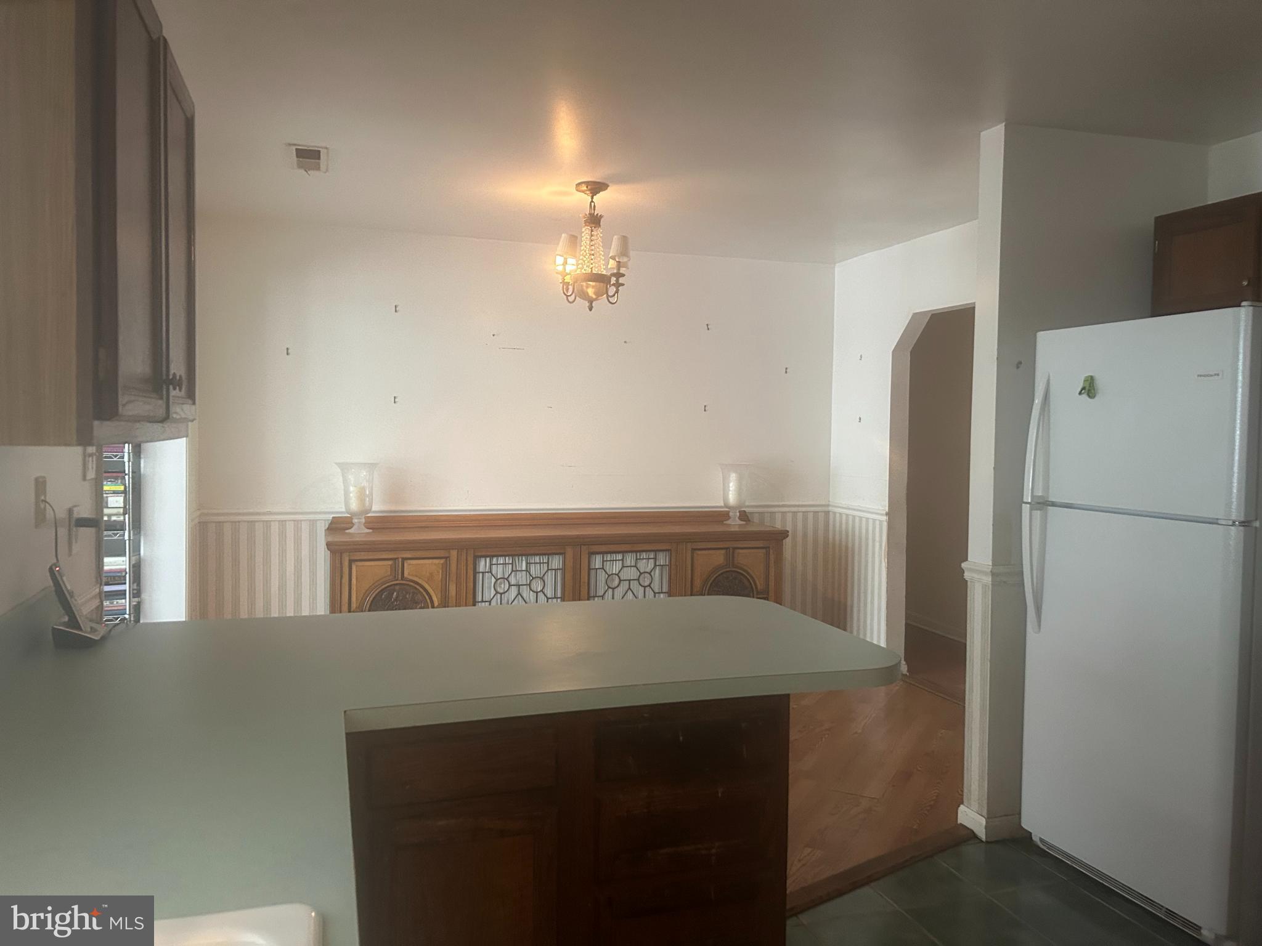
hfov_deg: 67.3
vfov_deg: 53.1
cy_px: 473
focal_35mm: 26
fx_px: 948
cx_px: 631
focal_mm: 5.7
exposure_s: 1/60
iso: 400
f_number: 1.5
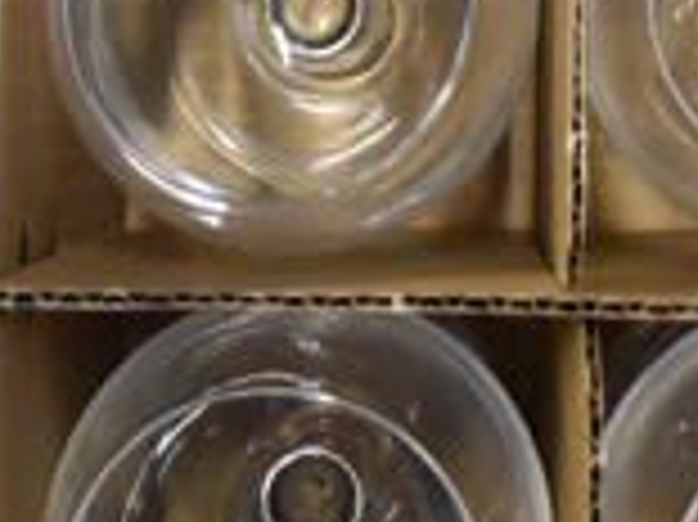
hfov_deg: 12.9
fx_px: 3083
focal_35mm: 153
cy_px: -641
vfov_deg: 8.9
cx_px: 540
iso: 5600
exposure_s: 1/125
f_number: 3.5
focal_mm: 18
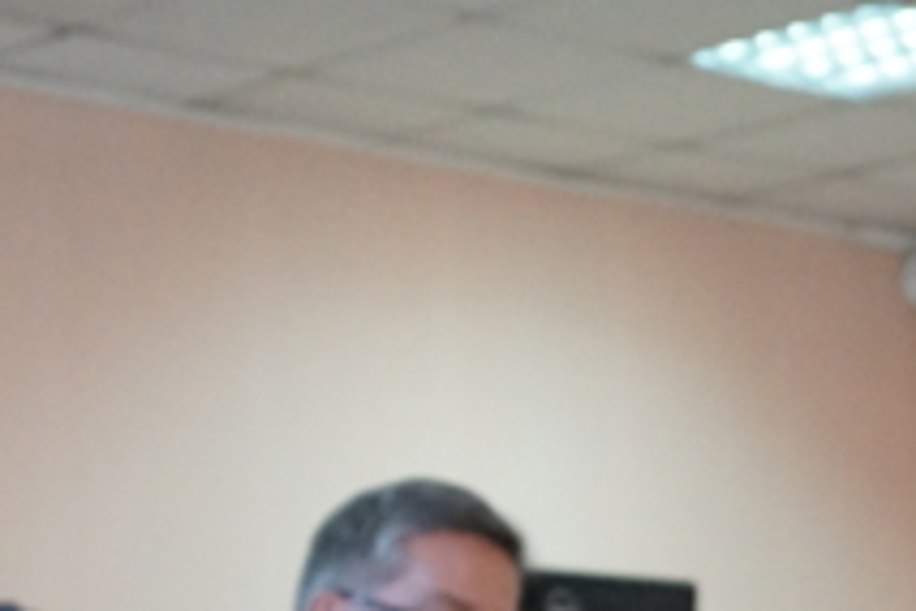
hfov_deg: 14.9
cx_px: 316
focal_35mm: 137
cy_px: 869
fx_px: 3486
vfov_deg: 9.8
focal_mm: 26
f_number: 4
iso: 2500
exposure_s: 1/160
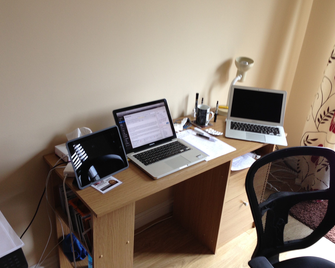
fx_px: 347
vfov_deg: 42.2
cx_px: 167
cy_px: 135
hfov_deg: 51.5
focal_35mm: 35
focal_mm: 4.13
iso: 50
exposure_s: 1/24
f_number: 2.4
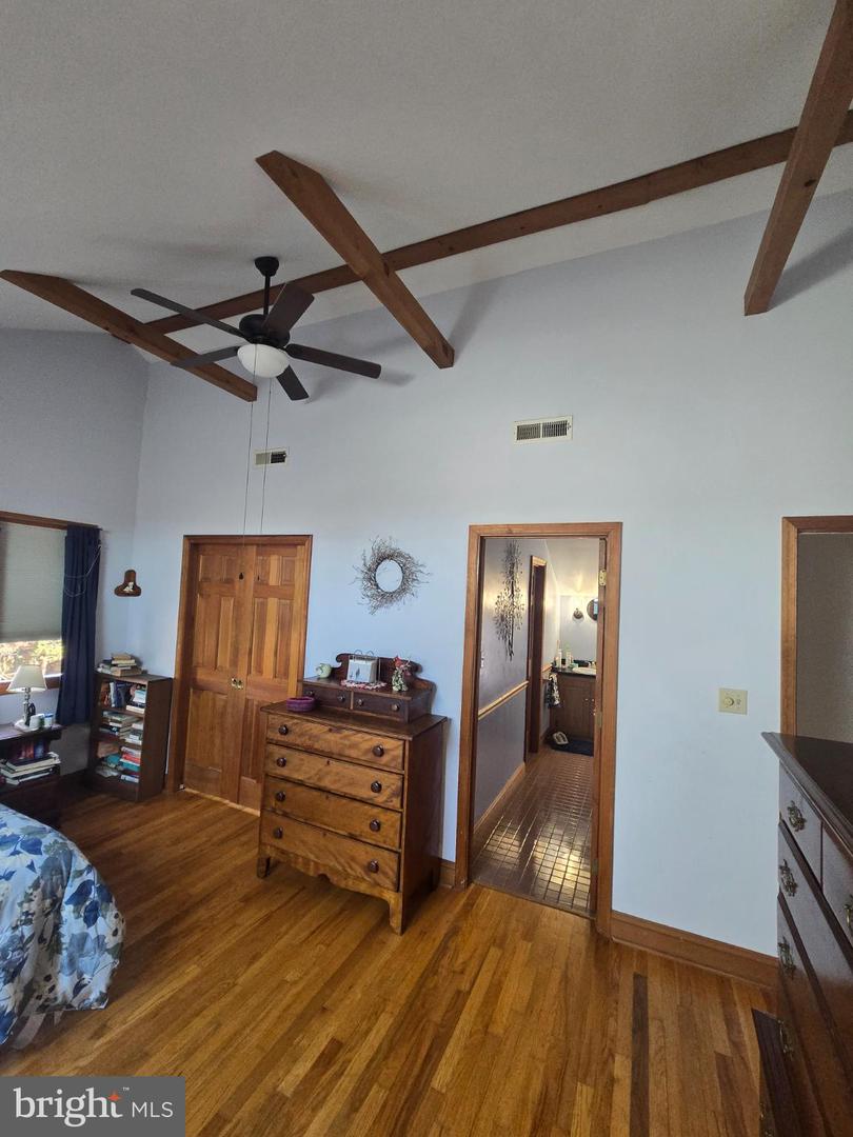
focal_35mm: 13
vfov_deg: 106.2
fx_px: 427
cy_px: 568
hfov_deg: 89.9
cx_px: 426
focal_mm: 2.2
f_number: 2.2
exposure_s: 1/60
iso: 400
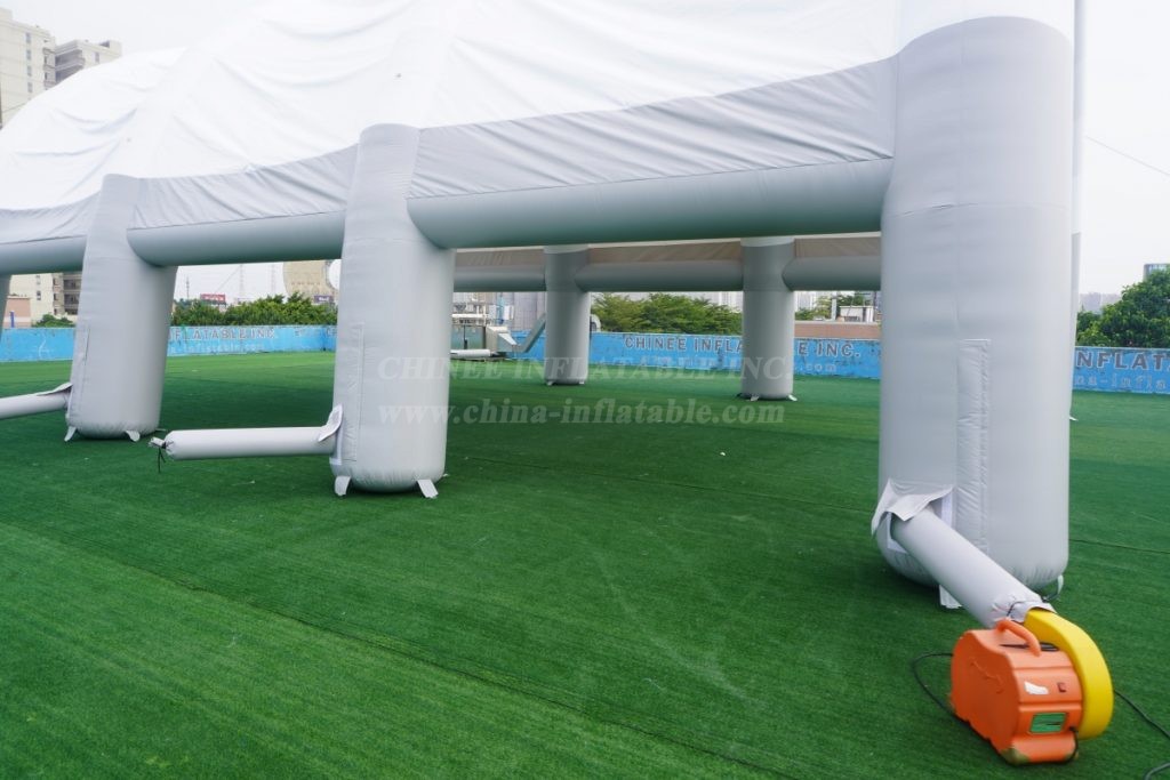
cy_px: 390
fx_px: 780
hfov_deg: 73.7
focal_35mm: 24
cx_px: 585
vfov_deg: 53.1
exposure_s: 1/125
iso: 100
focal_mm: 16
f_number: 8
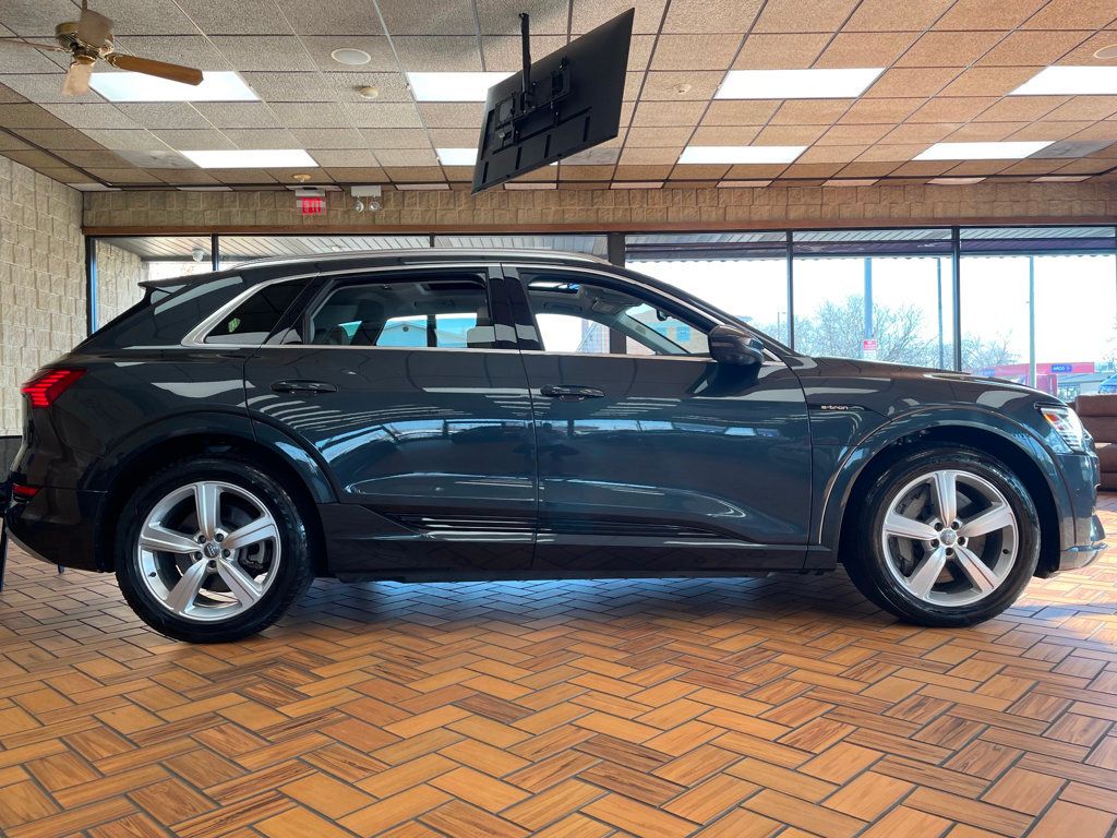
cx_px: 558
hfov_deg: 67.3
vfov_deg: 53.1
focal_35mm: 26
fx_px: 839
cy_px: 419
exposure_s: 1/120
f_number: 1.6
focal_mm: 4.2
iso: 32
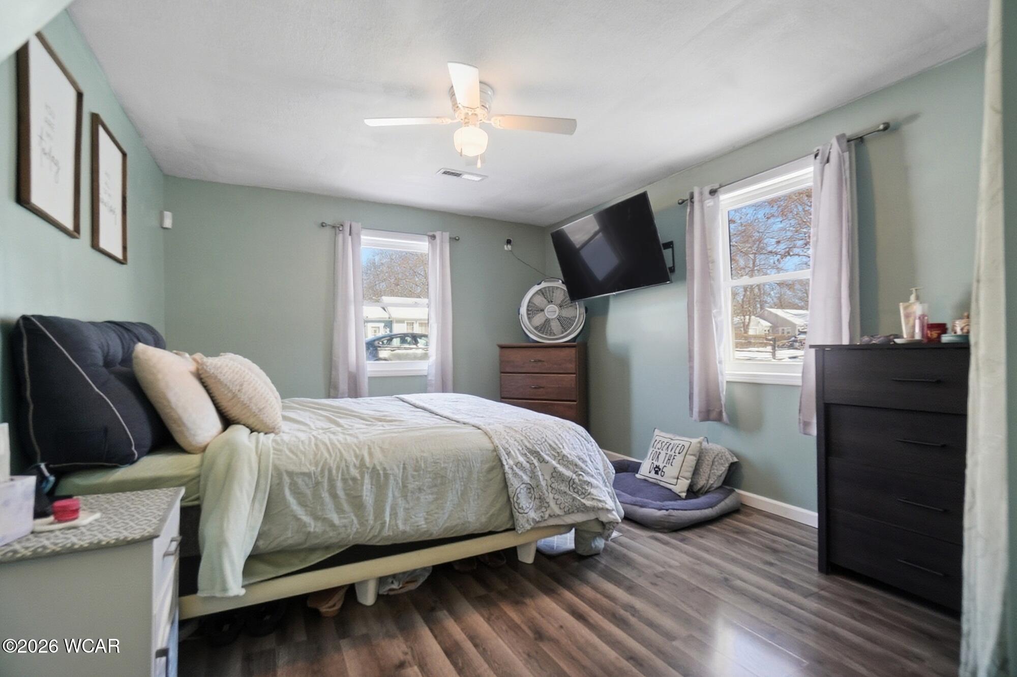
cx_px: 508
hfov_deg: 100.4
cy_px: 338
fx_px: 424
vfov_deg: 77.3
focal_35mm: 15
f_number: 5.6
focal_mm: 10
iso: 125
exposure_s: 1/200
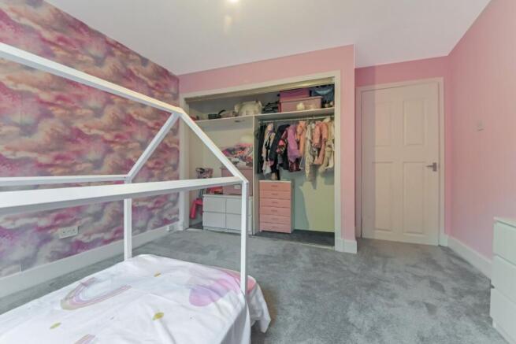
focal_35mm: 14
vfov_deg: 81.2
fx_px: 201
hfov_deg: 104.2
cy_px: 172
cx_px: 258
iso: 400
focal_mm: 14
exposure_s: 1/5
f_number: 11
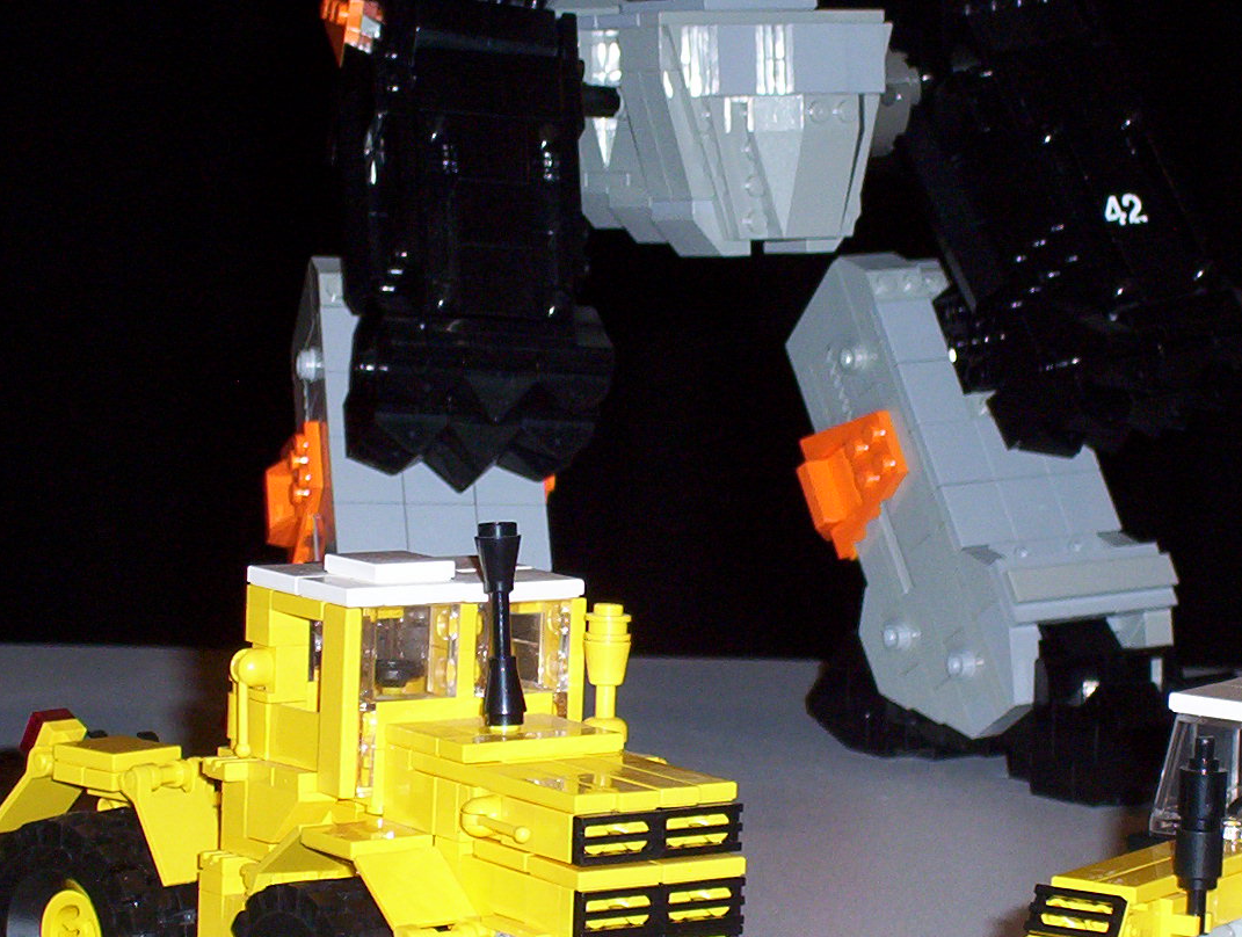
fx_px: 6796
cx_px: 777
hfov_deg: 10.4
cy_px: 575
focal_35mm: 189
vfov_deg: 7.9
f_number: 4.62
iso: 140
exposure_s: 1/125
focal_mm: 16.3
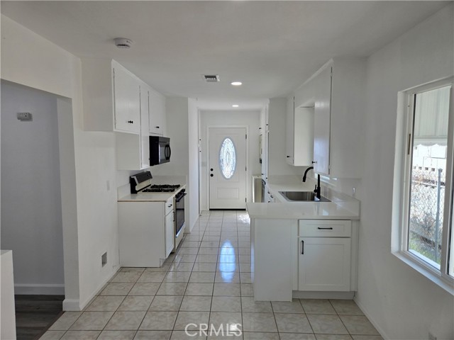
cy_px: 170
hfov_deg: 73.9
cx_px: 227
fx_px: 302
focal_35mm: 23
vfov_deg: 58.9
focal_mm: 5.4
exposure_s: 1/129
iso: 25
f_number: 1.8
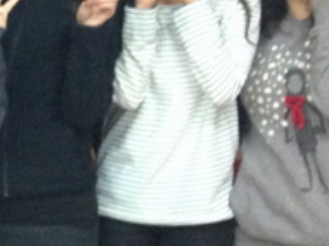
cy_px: 203
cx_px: -327
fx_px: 1652
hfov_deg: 10.5
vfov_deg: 8.5
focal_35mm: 174
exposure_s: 1/20
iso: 400
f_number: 2.4
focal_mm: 4.13
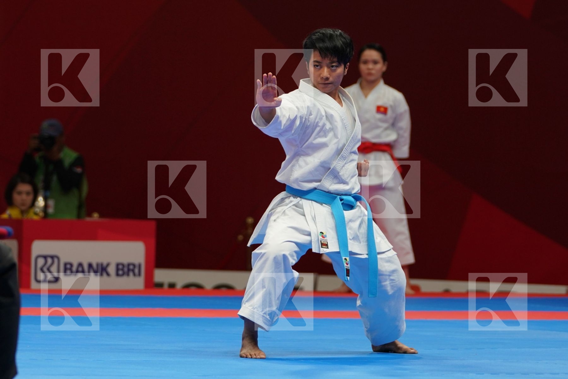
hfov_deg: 7.7
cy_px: 190
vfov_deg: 5.1
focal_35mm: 268
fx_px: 4228
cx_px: 284
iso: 1000
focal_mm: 179
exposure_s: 1/500
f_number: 4
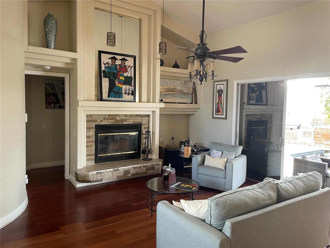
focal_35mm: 26
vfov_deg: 53.1
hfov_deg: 67.3
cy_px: 124
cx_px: 165
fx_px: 248
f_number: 1.6
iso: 250
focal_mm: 4.2
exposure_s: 1/60
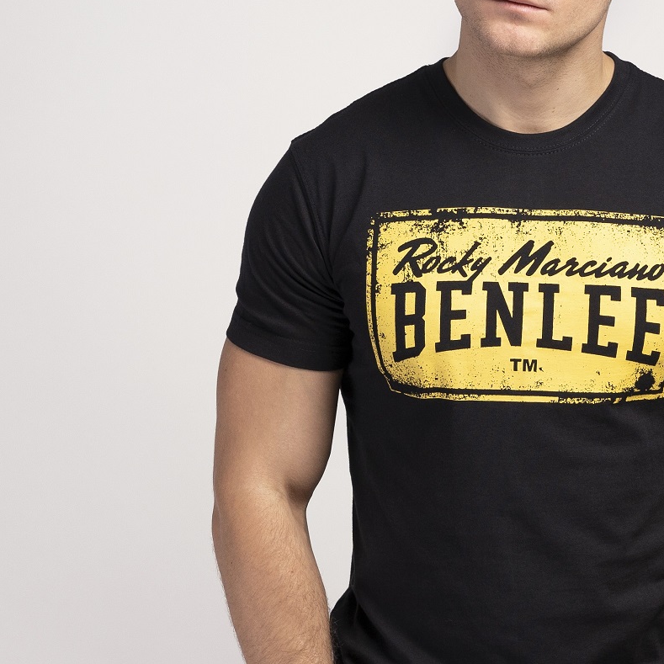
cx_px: 534
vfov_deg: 10.8
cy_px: 711
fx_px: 3472
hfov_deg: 10.9
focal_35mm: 160
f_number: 5.6
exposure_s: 1/160
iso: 160
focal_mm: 55
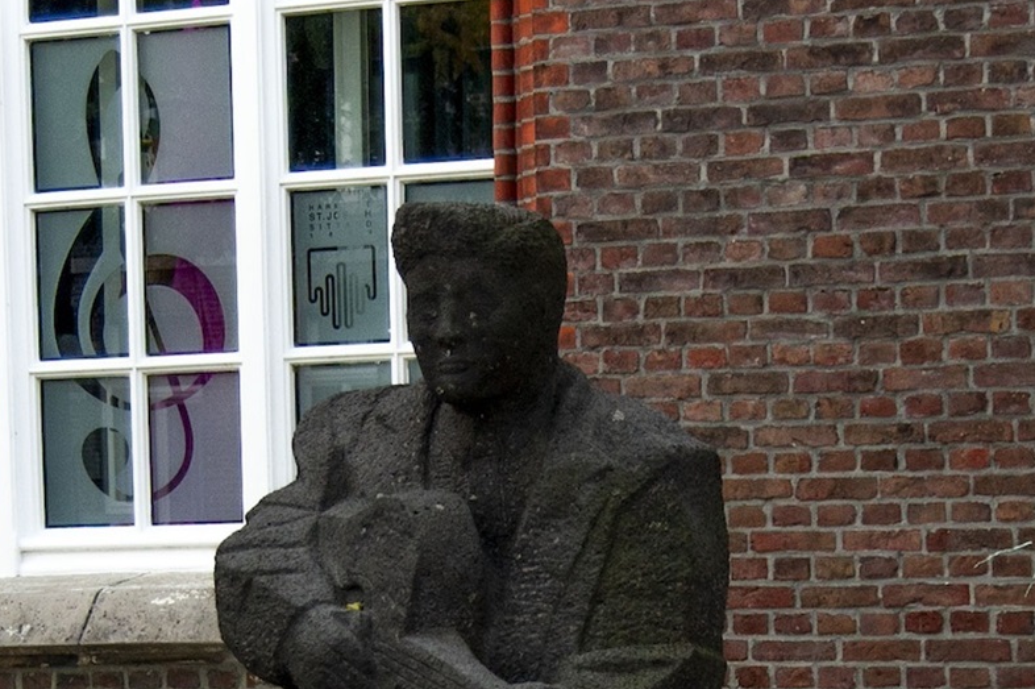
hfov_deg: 17.3
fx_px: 3398
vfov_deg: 11.3
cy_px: 832
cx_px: 525
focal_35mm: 118
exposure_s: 1/320
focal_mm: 31
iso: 400
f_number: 4.5
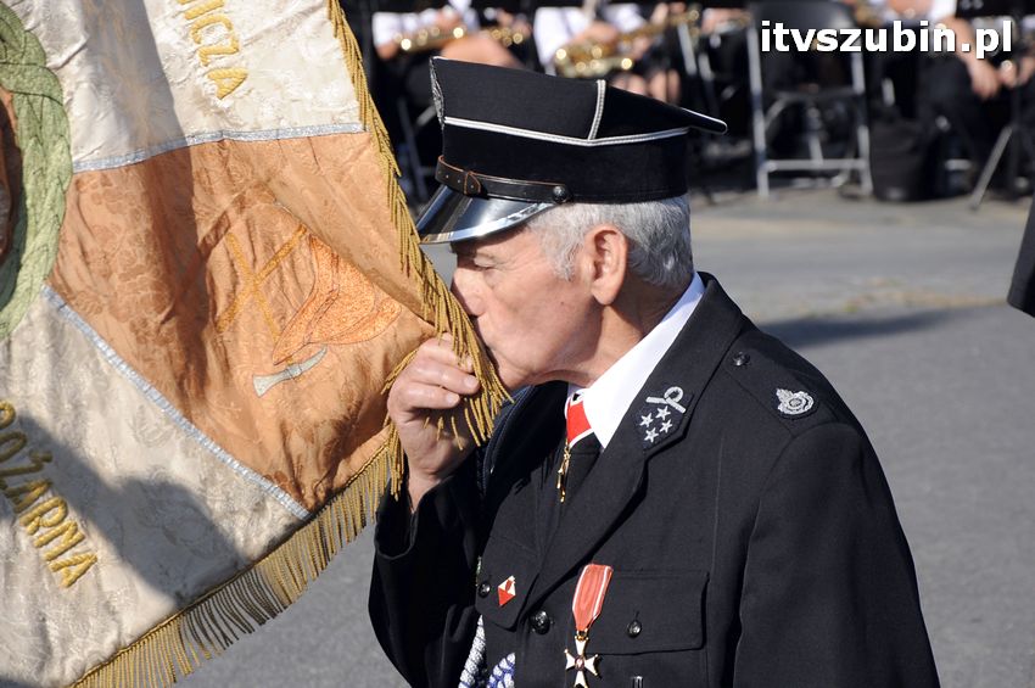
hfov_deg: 13.1
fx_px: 4524
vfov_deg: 8.7
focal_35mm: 158
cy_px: 344
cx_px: 518
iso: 400
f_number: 8
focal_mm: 105
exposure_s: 1/1000
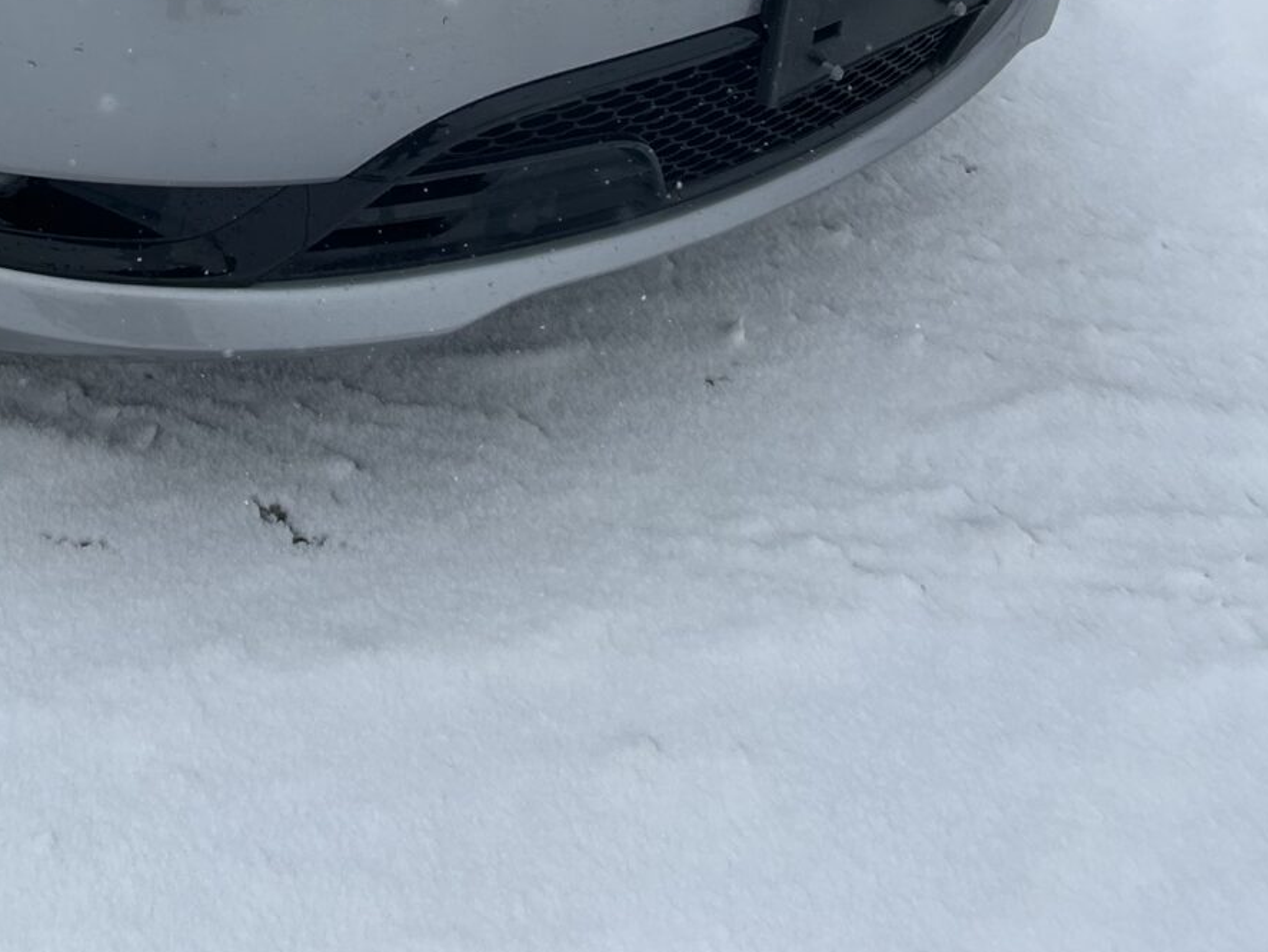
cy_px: -410
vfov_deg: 17.9
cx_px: 40
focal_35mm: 75
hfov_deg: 24.9
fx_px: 2748
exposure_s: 1/3077
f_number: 1.5
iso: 50
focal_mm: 5.7
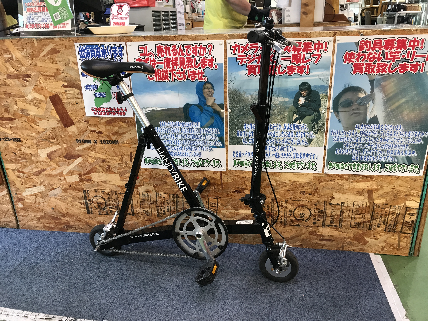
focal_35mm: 28
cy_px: 160
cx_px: 214
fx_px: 346
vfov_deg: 49.7
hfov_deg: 63.4
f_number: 1.8
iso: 40
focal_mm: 3.99
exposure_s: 1/20
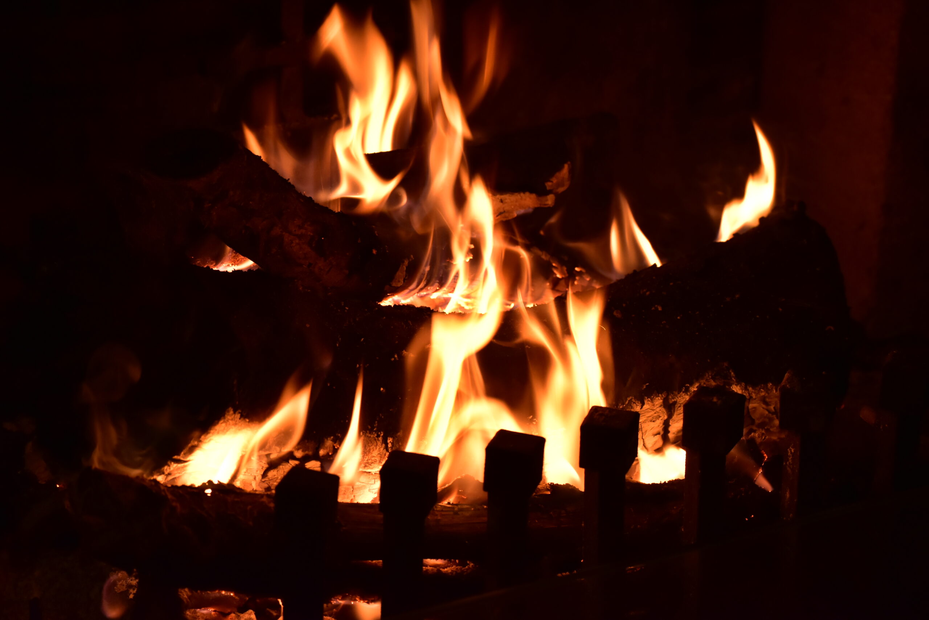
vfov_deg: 8.3
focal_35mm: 165
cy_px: 310
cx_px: 464
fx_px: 4259
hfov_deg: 12.4
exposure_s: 1/100
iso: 1250
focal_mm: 110
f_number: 6.3
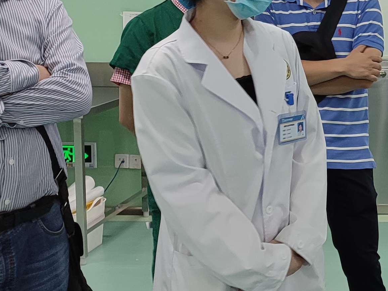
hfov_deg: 20.9
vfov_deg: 17.1
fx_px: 964
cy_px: 115
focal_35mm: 86
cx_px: 487
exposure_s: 1/33
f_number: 1.75
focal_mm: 5.96
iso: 78
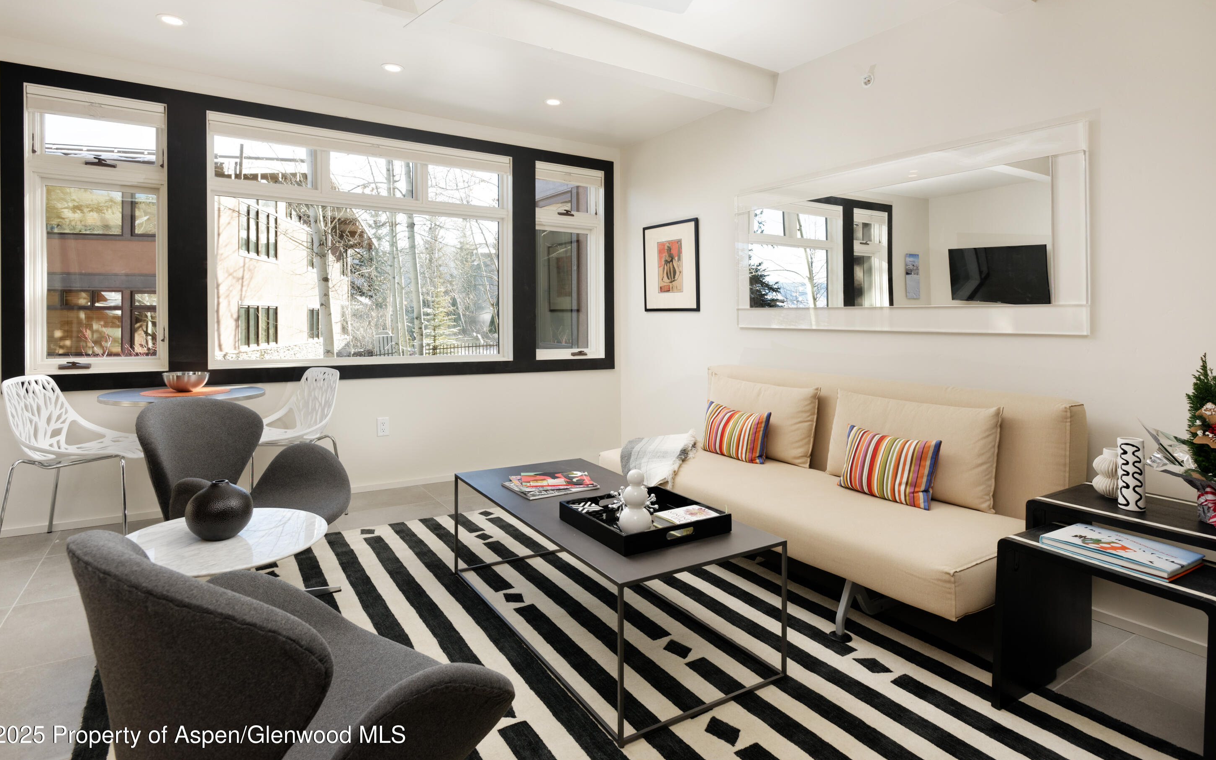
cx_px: 601
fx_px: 663
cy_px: 354
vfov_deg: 59.6
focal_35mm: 20
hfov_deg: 85.1
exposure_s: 1/80
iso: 400
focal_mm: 19
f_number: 8
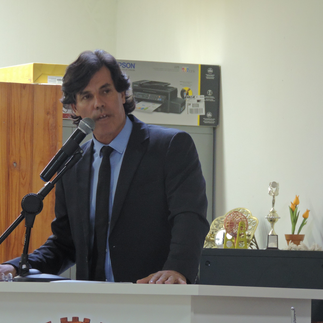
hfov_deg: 6.6
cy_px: 162
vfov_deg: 6.6
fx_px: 2808
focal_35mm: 266
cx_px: 147
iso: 800
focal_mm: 40.1
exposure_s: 1/10
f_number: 4.6
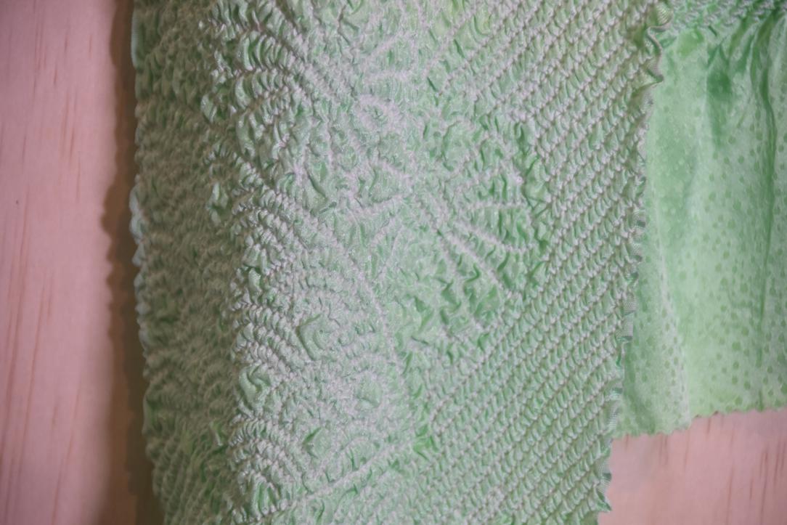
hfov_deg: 7.4
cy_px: 262
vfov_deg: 5.0
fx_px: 6067
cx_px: 394
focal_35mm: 278
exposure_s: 1/125
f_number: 6.3
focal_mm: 185
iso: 900
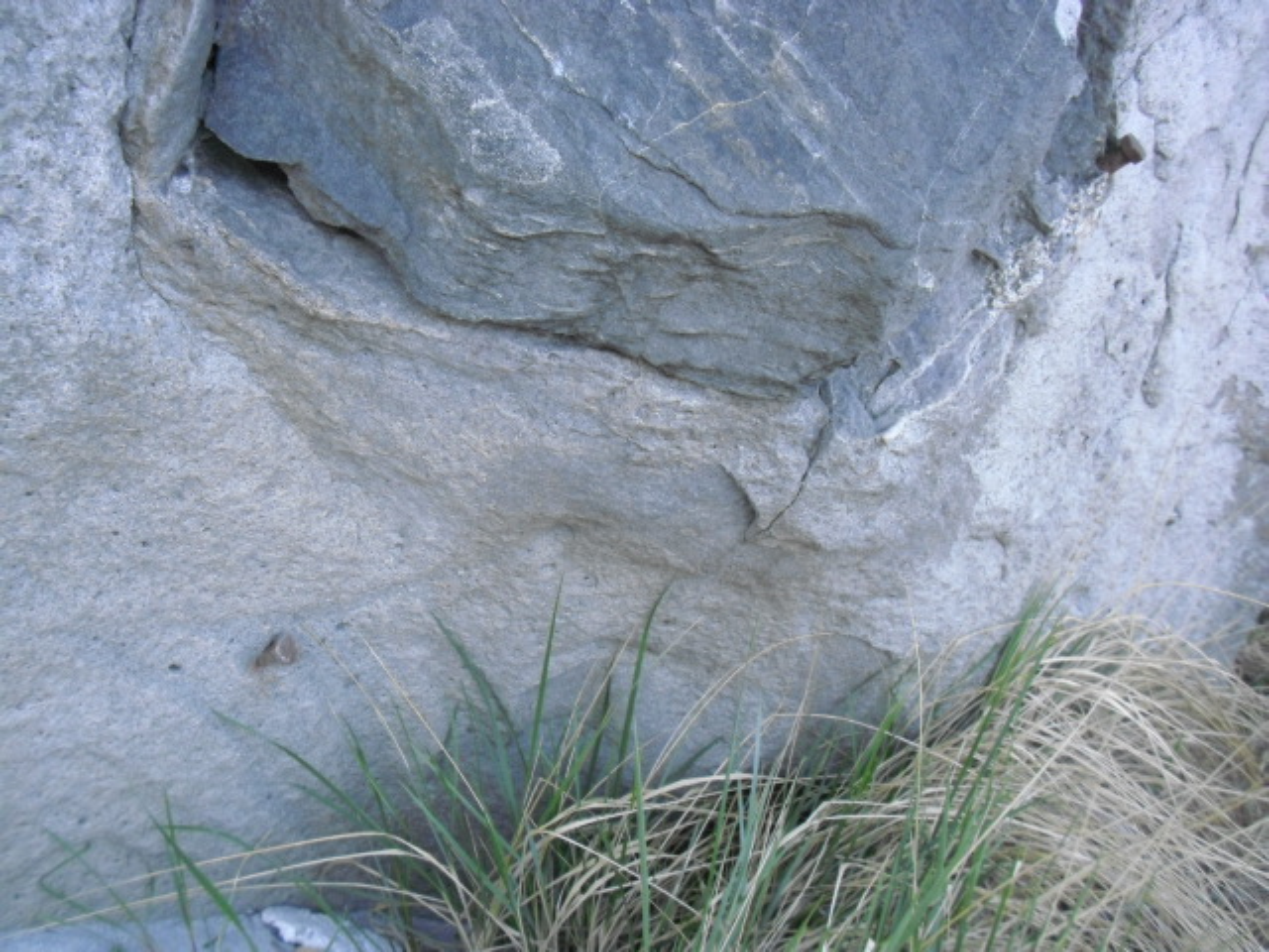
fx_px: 1393
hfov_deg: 49.0
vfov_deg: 37.7
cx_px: 634
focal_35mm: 38
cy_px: 476
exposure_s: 1/125
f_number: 2.8
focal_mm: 6.2
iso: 200
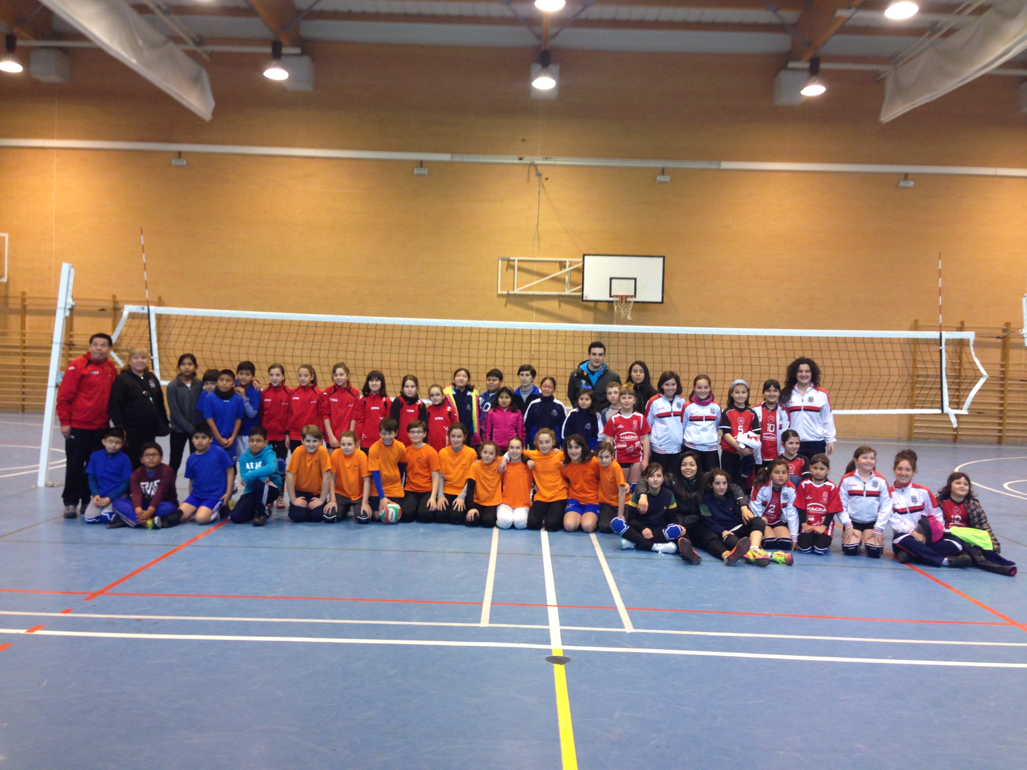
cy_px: 385
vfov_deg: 42.9
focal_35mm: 33
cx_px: 514
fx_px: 979
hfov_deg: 55.4
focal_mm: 4.12
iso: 80
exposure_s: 1/20
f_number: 2.4
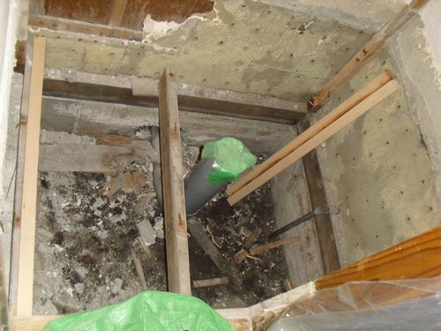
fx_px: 459
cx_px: 220
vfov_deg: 39.7
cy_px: 166
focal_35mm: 36
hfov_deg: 51.4
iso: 200
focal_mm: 6.3
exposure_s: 1/60
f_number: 3.1
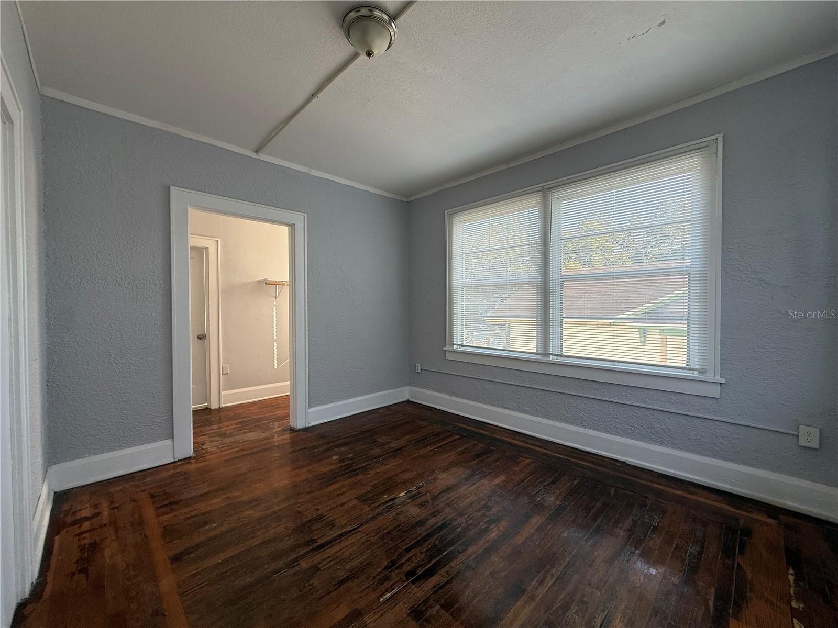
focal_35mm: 14
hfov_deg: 102.1
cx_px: 419
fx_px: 339
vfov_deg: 85.7
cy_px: 314
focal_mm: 2.22
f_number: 2.2
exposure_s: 1/113
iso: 64
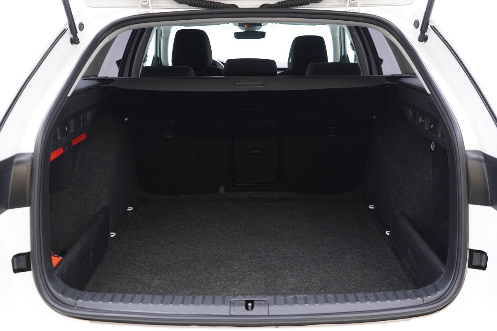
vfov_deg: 36.9
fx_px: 497
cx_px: 248
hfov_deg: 53.1
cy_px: 166
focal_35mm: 36
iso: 320
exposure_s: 1/40
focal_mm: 24
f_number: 2.8
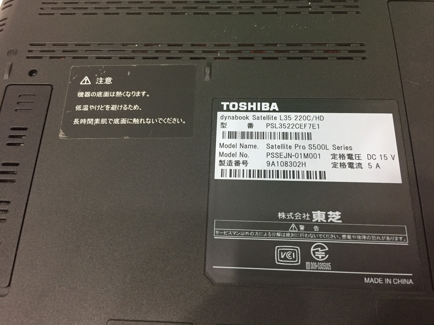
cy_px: 162
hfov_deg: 61.7
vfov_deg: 48.2
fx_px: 364
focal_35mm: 29
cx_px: 217
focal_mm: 4.15
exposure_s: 1/33
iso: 250
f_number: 2.2
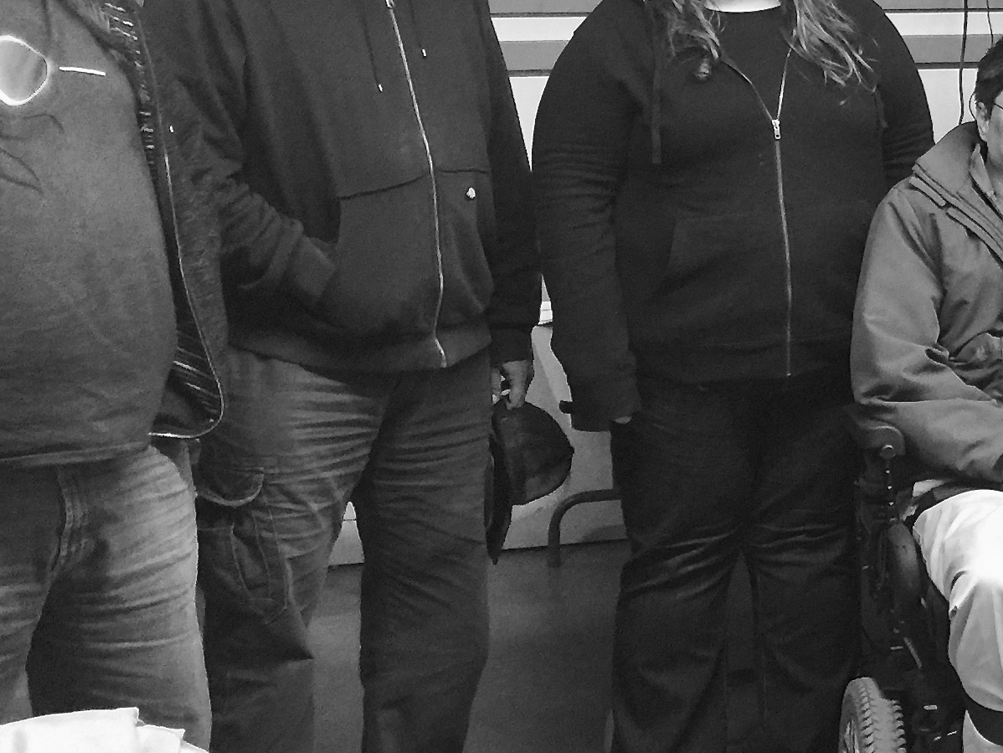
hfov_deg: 22.5
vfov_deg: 18.5
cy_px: 171
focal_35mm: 79
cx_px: 1245
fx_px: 2289
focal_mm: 4.15
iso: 80
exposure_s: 1/15
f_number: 2.2
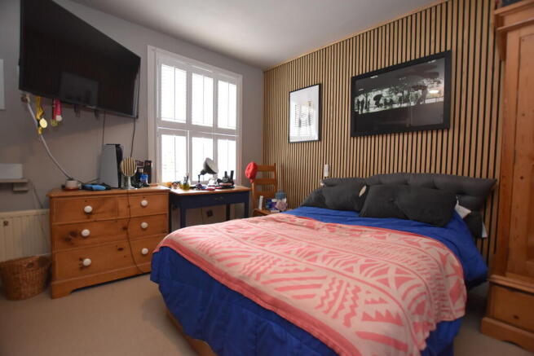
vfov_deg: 77.4
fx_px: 223
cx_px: 267
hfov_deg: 100.4
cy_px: 178
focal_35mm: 15
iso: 1250
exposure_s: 1/60
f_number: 3.5
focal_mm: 10
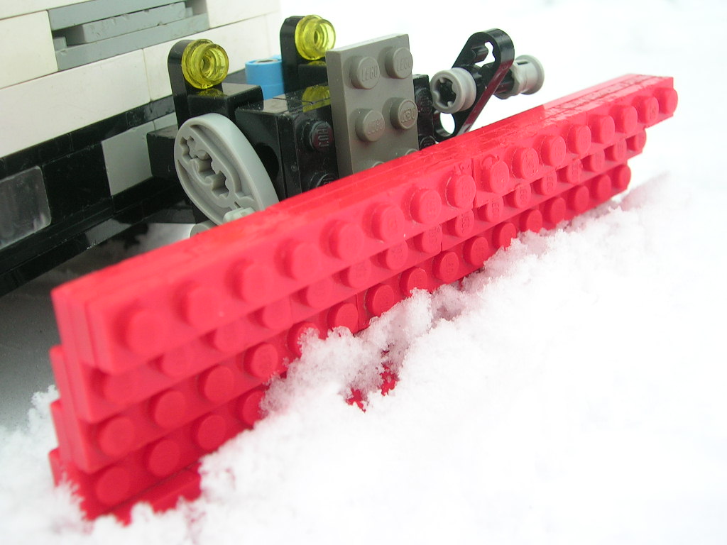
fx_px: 1113
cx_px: 364
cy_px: 272
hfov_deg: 36.2
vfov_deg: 27.5
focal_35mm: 53
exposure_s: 1/102
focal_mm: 8
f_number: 3.2
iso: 50
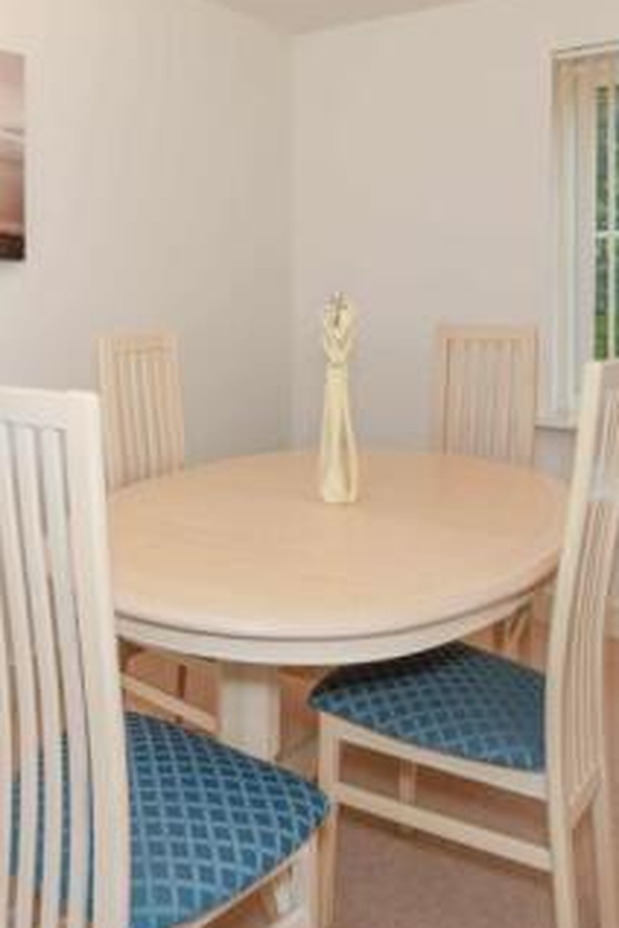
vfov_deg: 56.5
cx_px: 112
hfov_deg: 38.3
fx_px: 851
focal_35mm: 33
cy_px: 346
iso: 250
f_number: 6.3
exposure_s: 1/80
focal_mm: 16
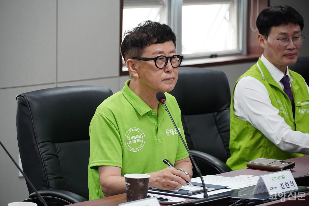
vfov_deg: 8.5
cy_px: 103
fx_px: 1390
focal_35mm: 162
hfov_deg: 12.7
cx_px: 154
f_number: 5.6
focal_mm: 108
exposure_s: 1/80
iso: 1600
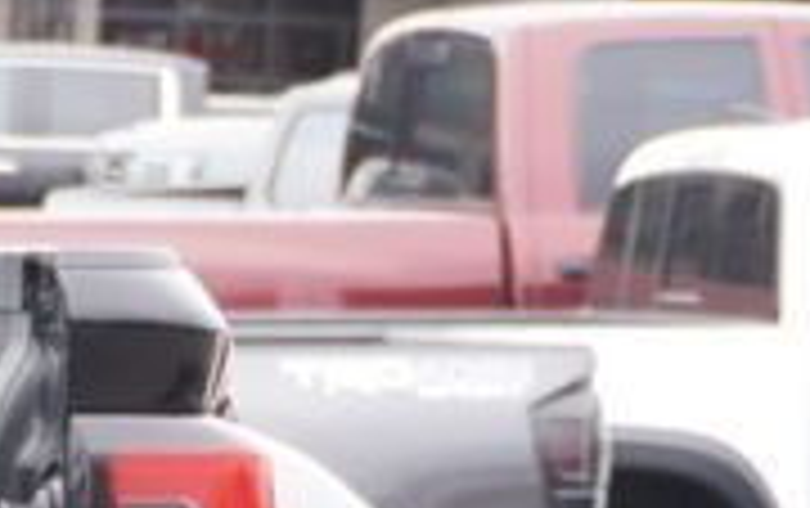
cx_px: -1310
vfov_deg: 3.7
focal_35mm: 356
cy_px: 1020
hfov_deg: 5.6
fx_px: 7866
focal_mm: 41
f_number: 5.6
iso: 125
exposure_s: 1/80
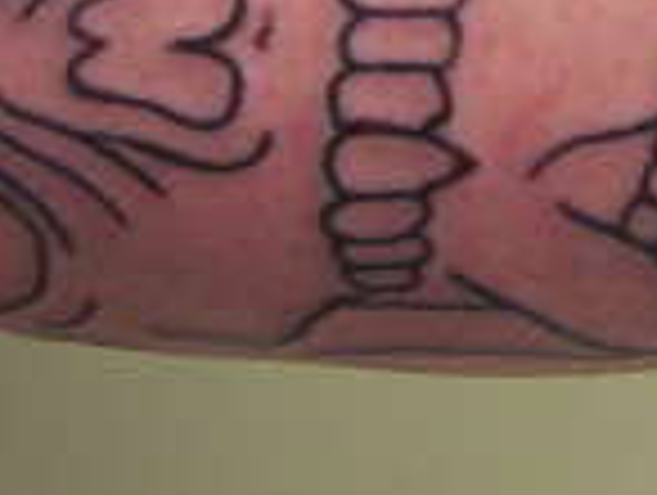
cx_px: 842
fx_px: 2814
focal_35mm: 148
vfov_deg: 9.9
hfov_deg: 12.9
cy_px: -146
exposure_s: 1/32.5
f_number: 2.76
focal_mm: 5.54
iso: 100
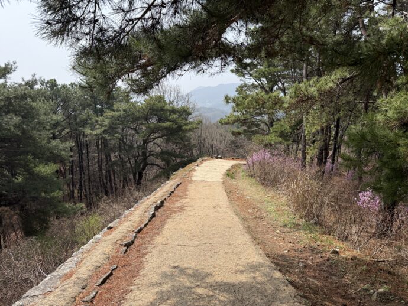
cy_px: 153
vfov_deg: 56.8
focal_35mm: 24
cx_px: 204
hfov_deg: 71.6
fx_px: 283
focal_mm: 6.76
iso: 100
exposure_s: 1/4167
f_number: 1.78
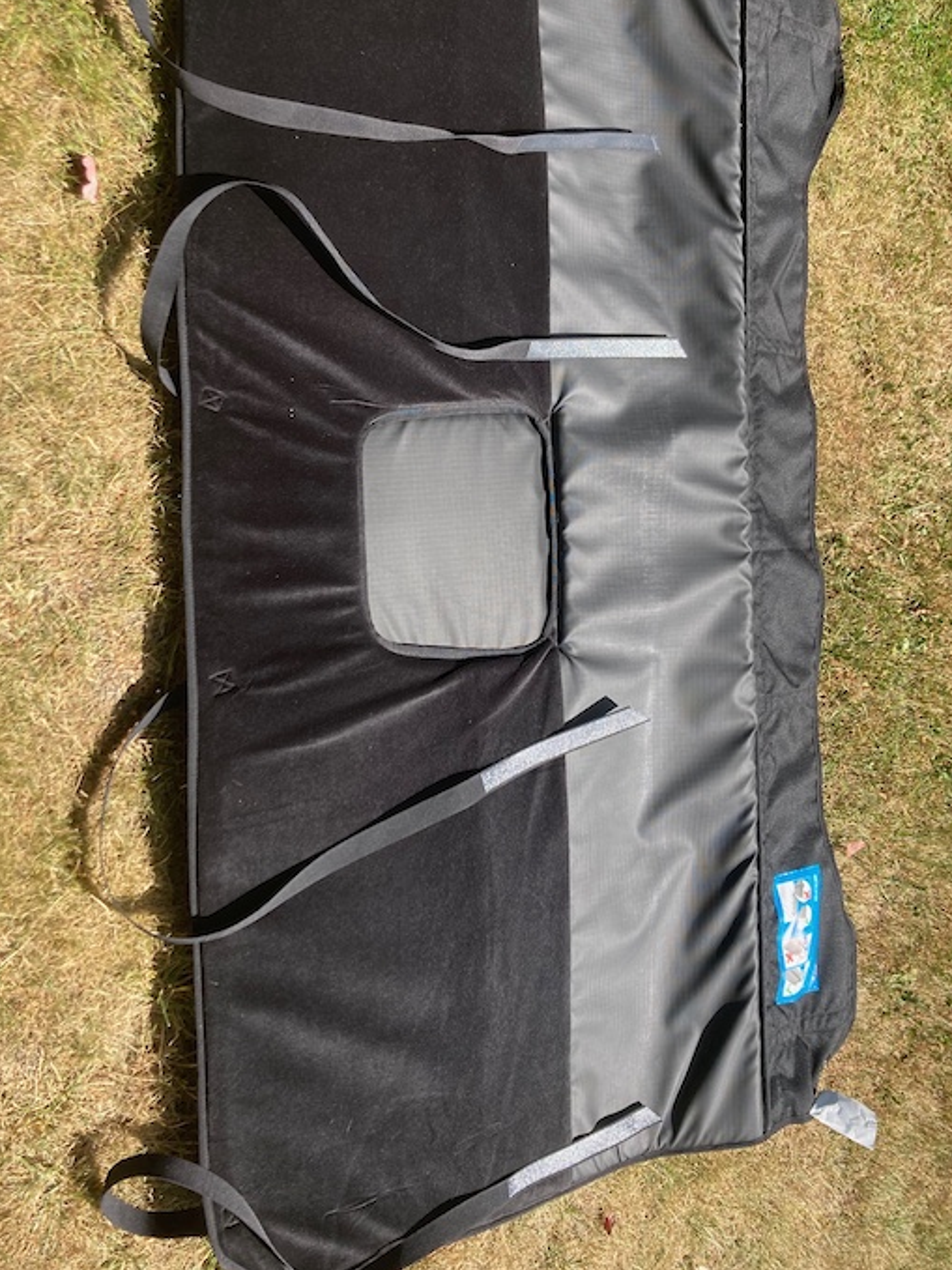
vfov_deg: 55.1
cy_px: 529
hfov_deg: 42.9
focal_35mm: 33
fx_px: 1210
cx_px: 494
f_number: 1.8
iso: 20
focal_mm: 3.99
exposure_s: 1/842
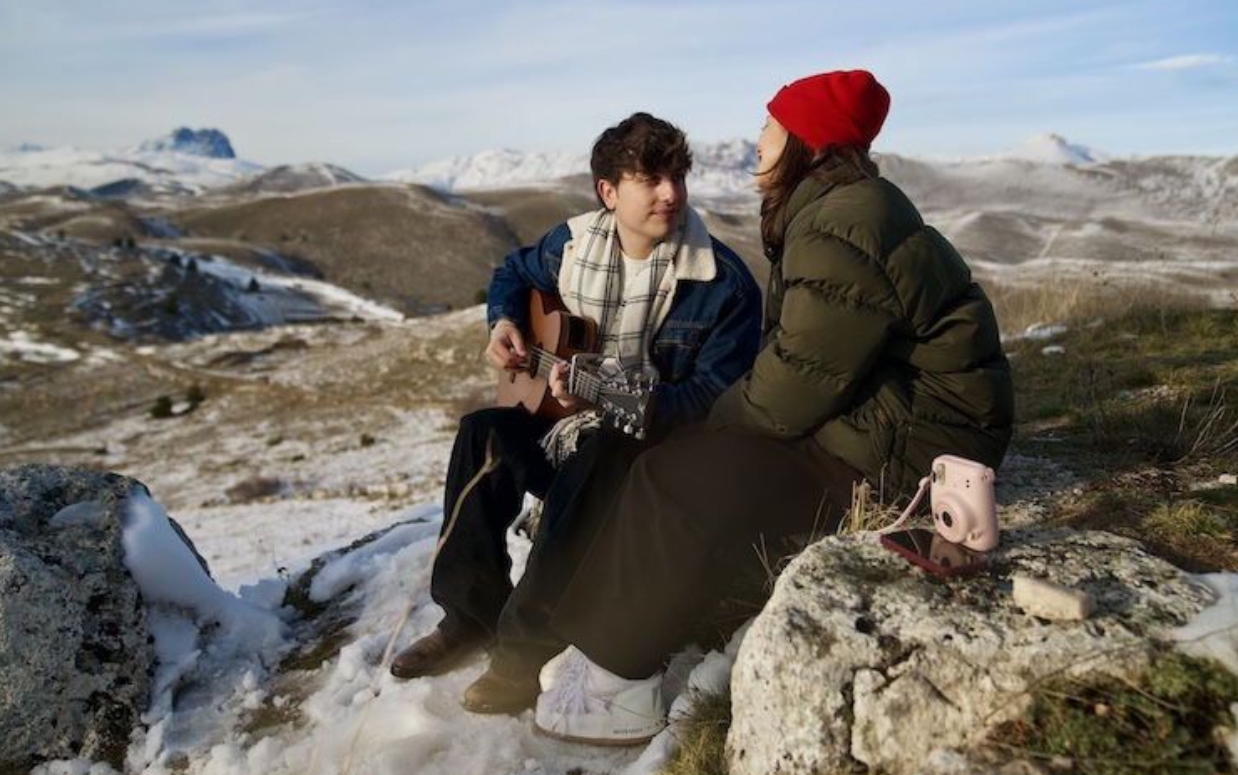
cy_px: 361
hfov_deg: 61.2
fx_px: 1046
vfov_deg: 40.6
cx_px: 622
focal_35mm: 31
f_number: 2.8
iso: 100
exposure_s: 1/125
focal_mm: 30
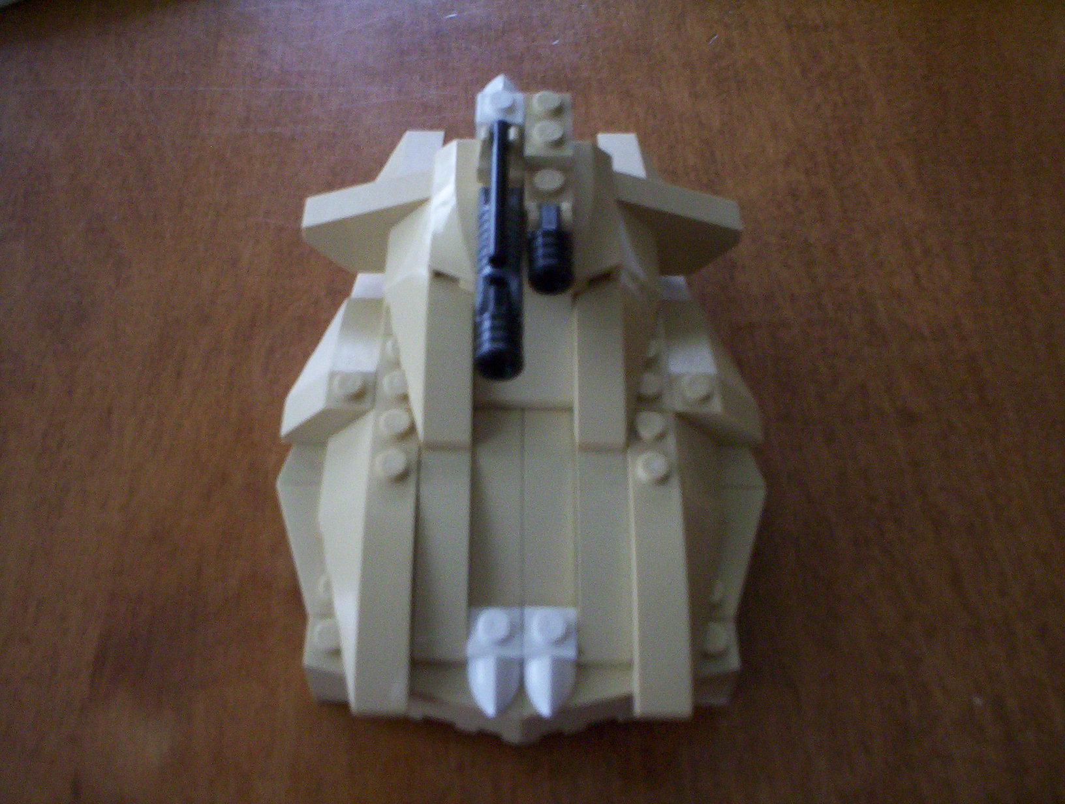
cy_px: 402
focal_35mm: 38
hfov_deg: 48.9
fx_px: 1172
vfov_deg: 37.9
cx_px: 532
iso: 200
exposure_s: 1/8
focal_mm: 4.99
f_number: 4.5
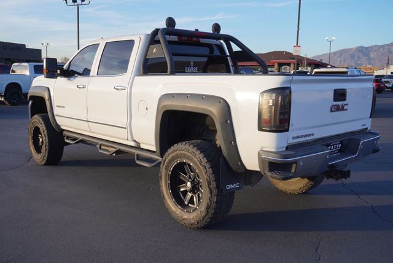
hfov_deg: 53.1
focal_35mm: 36
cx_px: 196
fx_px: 393
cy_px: 132
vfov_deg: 36.9
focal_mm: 24
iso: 100
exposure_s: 1/100
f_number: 5.6
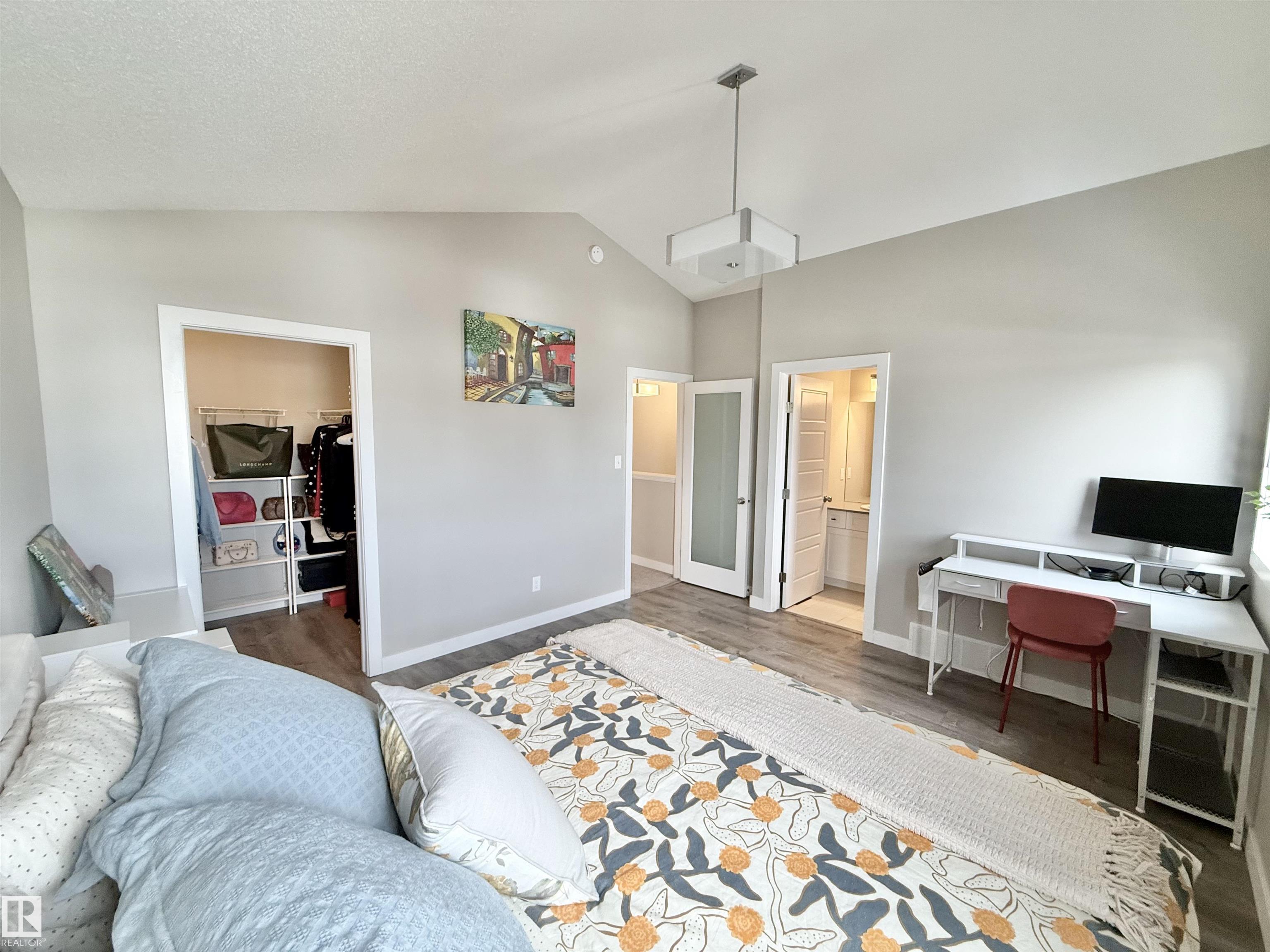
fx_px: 514
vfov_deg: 85.7
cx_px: 635
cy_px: 476
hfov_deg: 102.1
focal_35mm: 14
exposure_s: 1/120
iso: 250
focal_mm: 2.22
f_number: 2.2
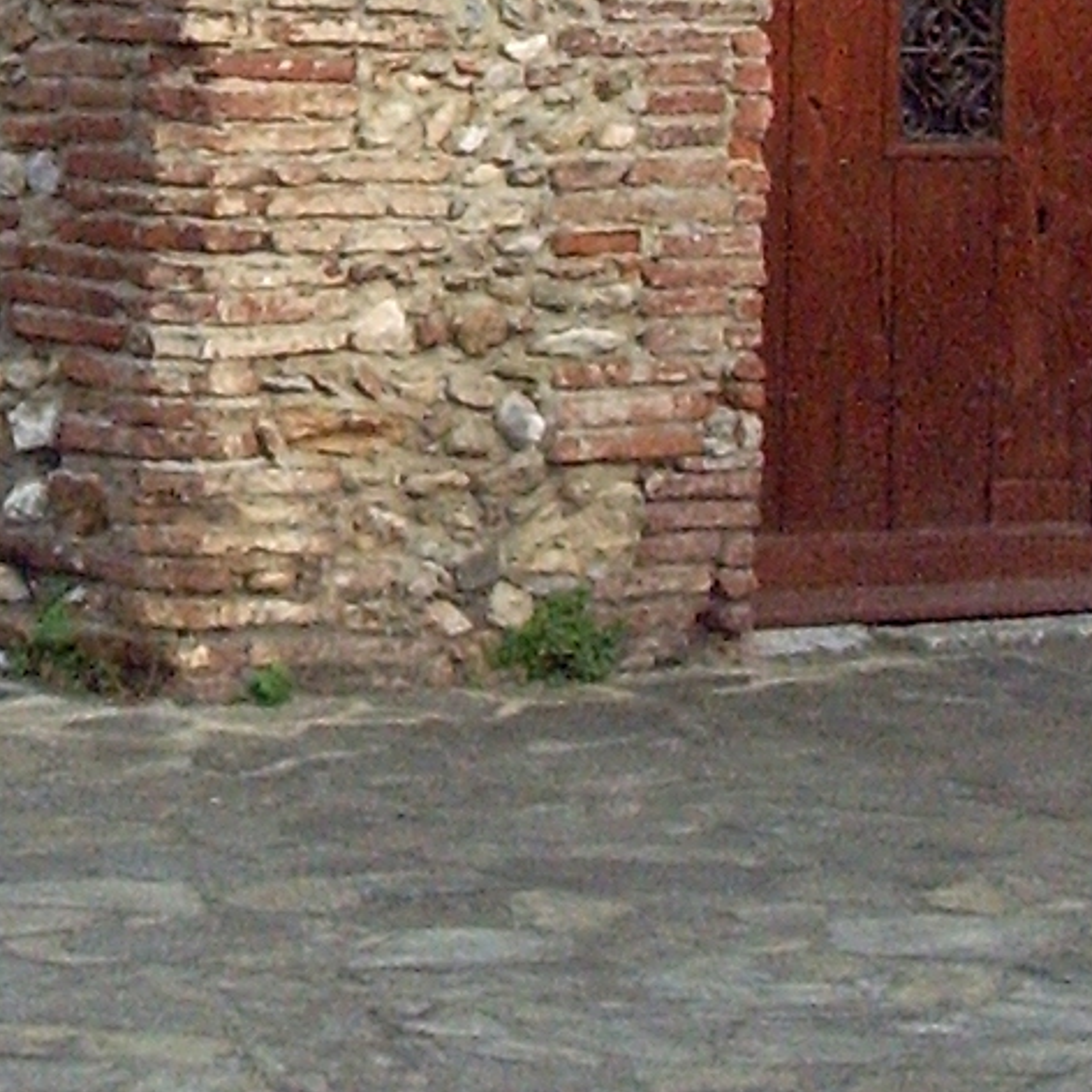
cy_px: -676
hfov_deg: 11.4
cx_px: -206
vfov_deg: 11.0
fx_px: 5389
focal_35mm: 151
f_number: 4.3
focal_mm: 5.8
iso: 400
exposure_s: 1/640
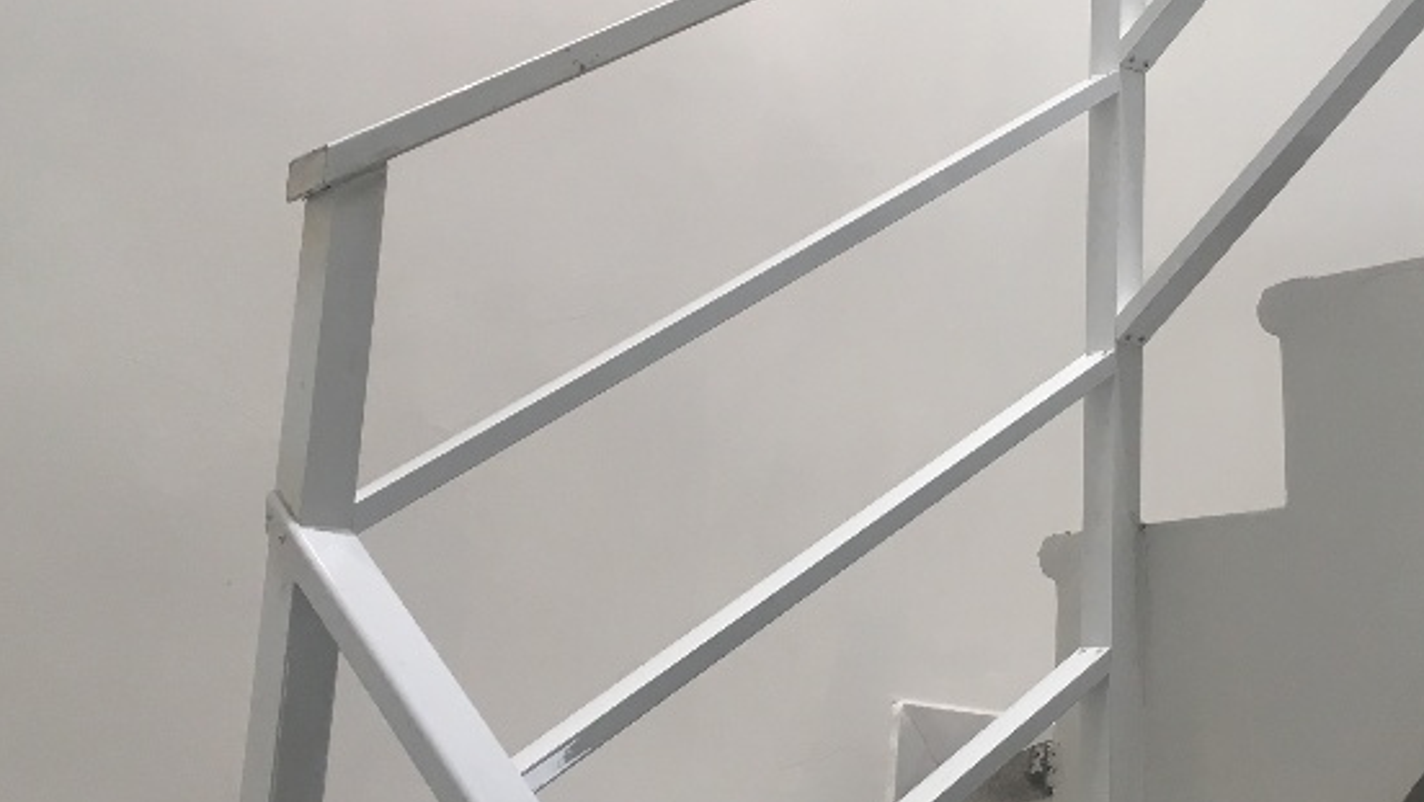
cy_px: 387
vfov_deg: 19.8
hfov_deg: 33.8
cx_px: 1019
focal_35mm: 61
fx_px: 2304
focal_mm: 4.15
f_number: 2.2
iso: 25
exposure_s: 1/40
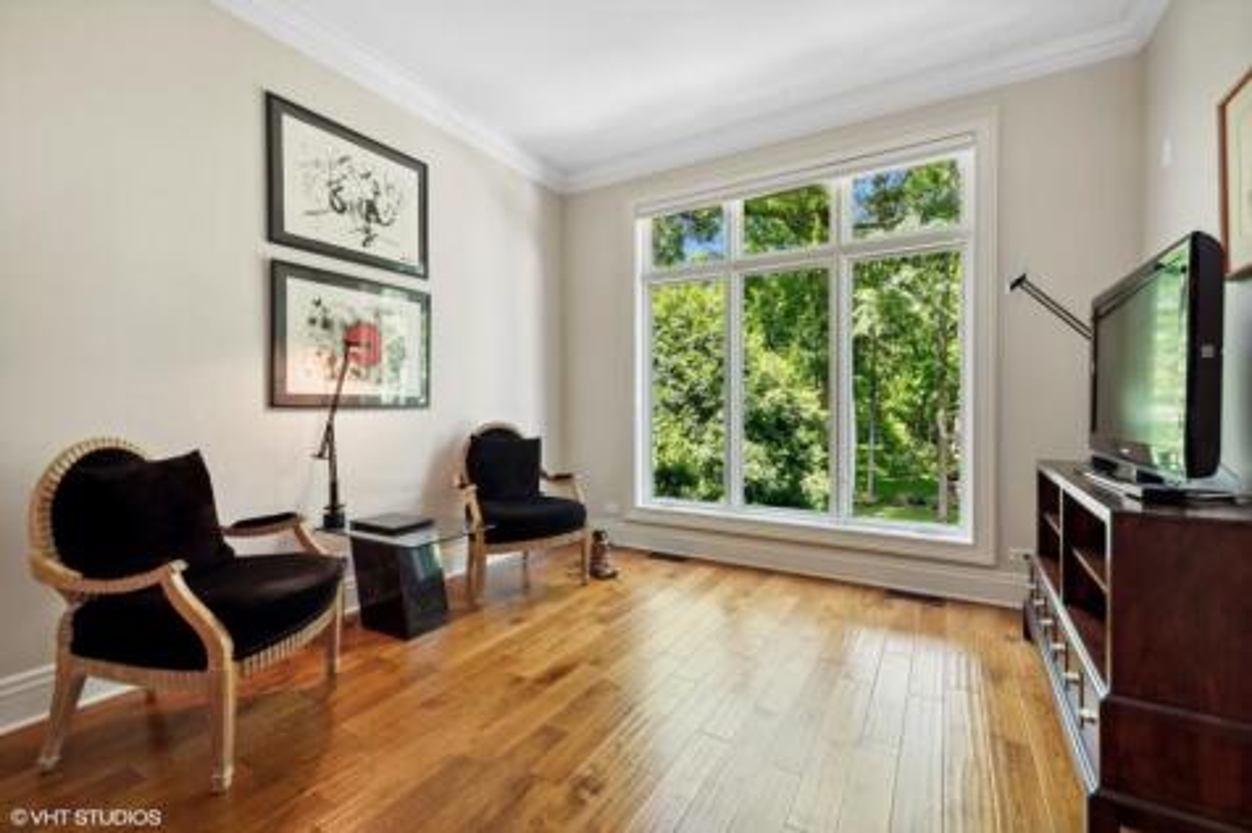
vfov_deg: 77.3
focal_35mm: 15
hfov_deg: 100.4
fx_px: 521
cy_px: 416
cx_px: 626
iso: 200
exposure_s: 1/15
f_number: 9.5
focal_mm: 15
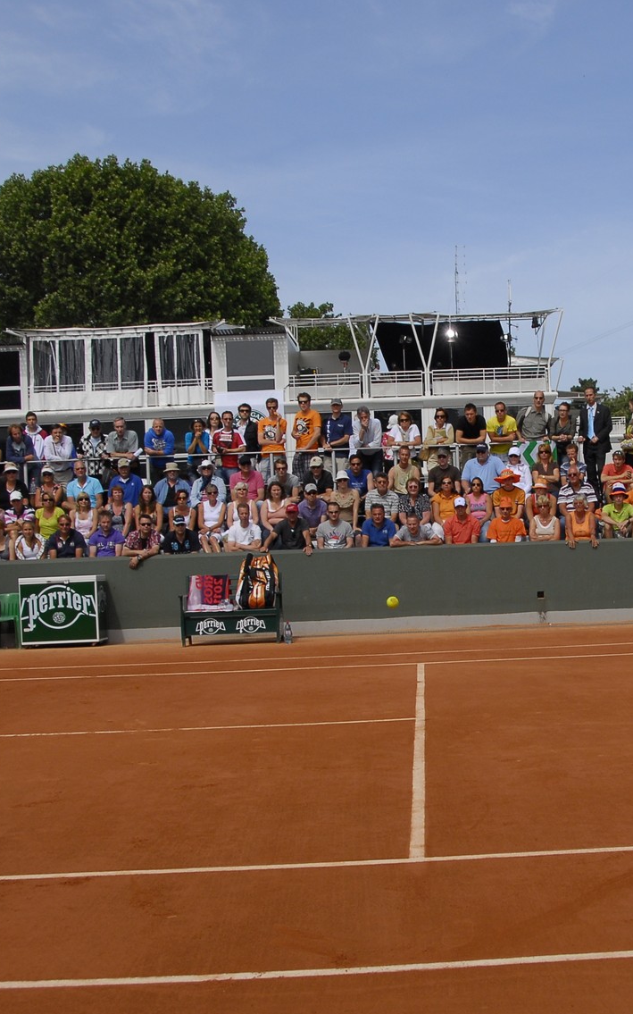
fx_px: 1298
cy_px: 563
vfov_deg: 42.6
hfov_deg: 27.0
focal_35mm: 47
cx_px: 479
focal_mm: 18
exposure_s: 1/1600
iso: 200
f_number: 4.5
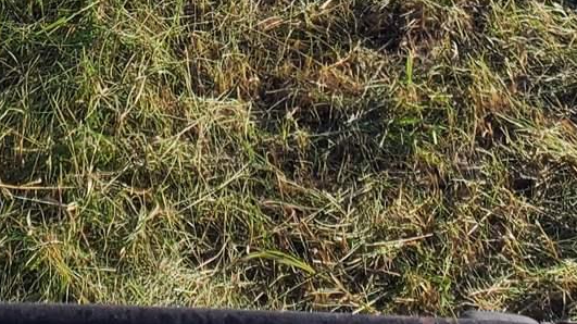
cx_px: 145
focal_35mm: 123
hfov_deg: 17.3
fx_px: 1881
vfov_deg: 7.8
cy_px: -803
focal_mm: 4.3
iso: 50
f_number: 2.4
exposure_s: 1/1575
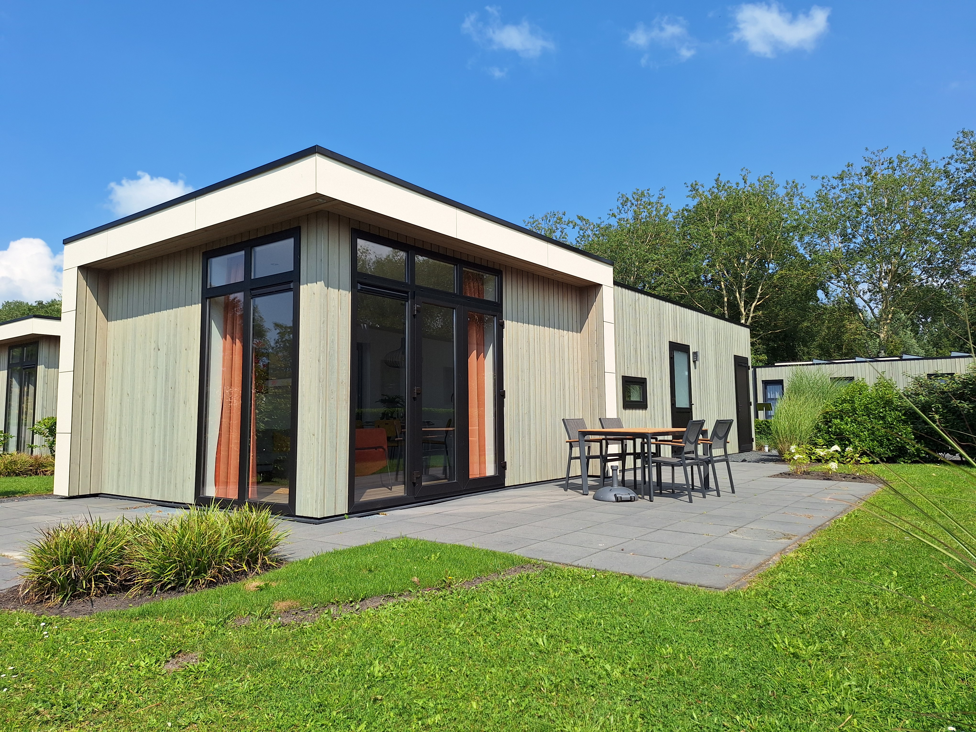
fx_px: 648
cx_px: 488
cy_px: 366
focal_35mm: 23
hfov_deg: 73.9
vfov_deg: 58.9
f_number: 1.8
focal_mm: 5.54
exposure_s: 1/2959
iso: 40
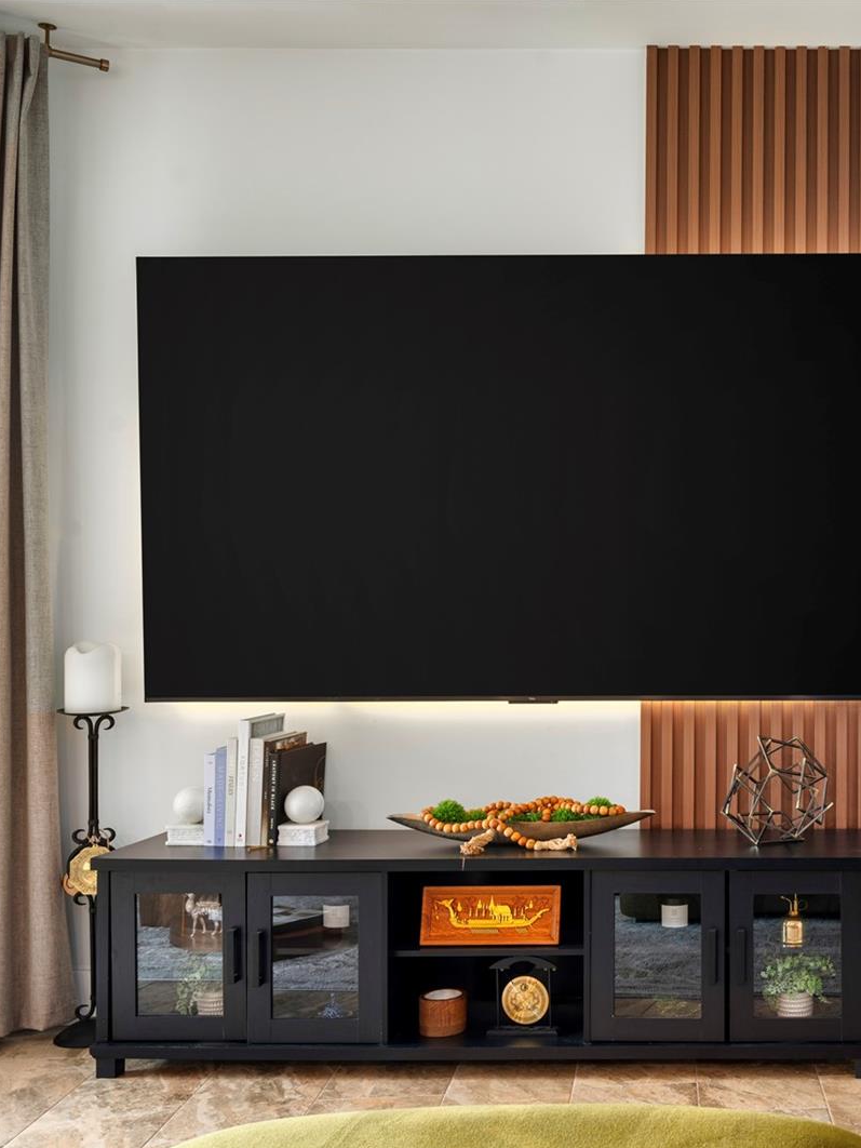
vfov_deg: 44.1
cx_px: 844
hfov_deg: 31.5
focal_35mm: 43
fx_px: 1416
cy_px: 574
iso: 200
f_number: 7.1
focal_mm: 29.5
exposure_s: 1.6
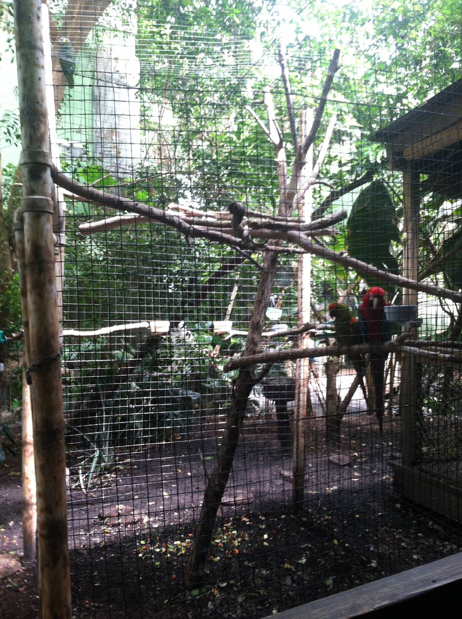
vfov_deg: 52.7
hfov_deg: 40.6
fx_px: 625
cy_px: 310
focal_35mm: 35
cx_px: 231
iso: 80
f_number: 2.8
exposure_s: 1/24
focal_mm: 3.85
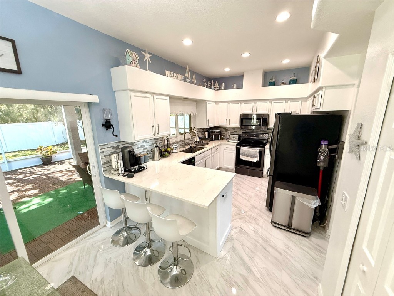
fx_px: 159
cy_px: 148
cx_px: 197
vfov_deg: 85.7
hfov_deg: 102.1
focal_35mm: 14
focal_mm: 2.22
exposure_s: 1/120
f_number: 2.2
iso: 200
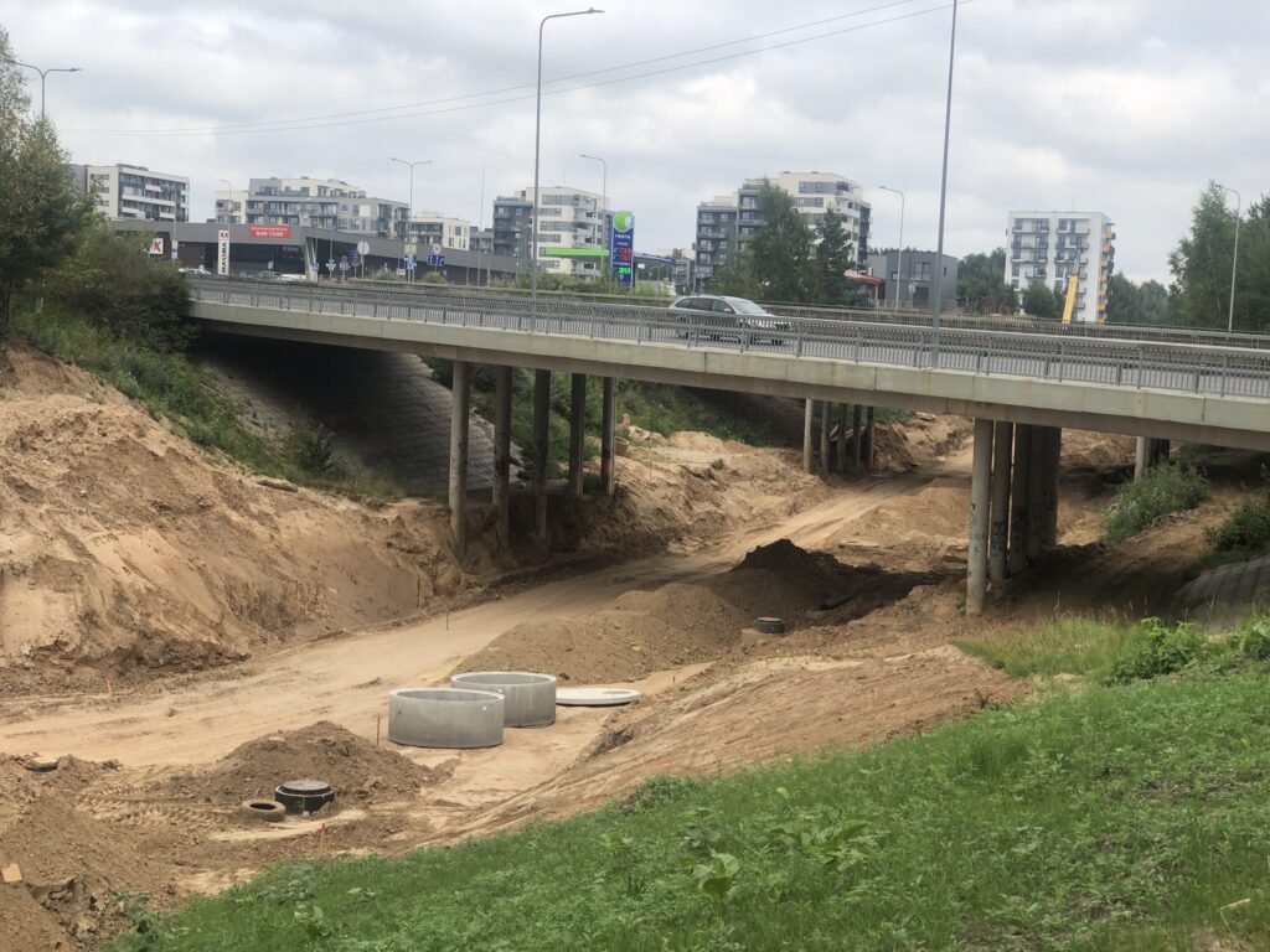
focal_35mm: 52
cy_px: 476
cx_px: 635
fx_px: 1908
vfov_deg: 28.0
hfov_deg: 36.8
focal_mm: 6
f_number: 2.4
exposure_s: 1/631
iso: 16
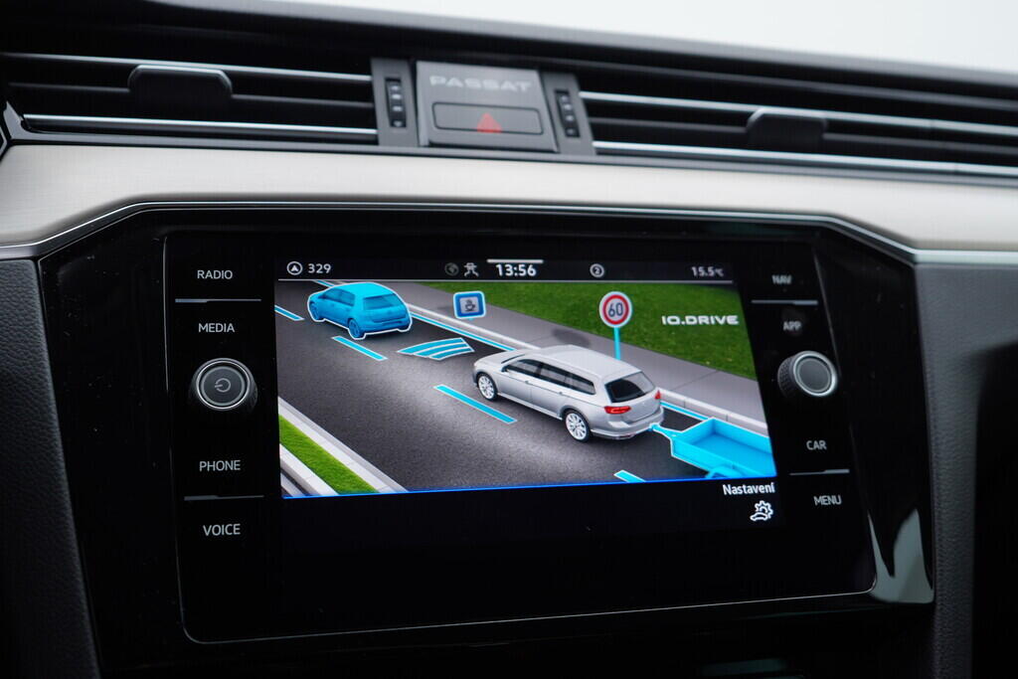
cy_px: 340
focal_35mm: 36
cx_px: 509
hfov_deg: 53.1
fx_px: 1018
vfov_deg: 36.9
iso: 125
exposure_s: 1/50
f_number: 3.2
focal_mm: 24
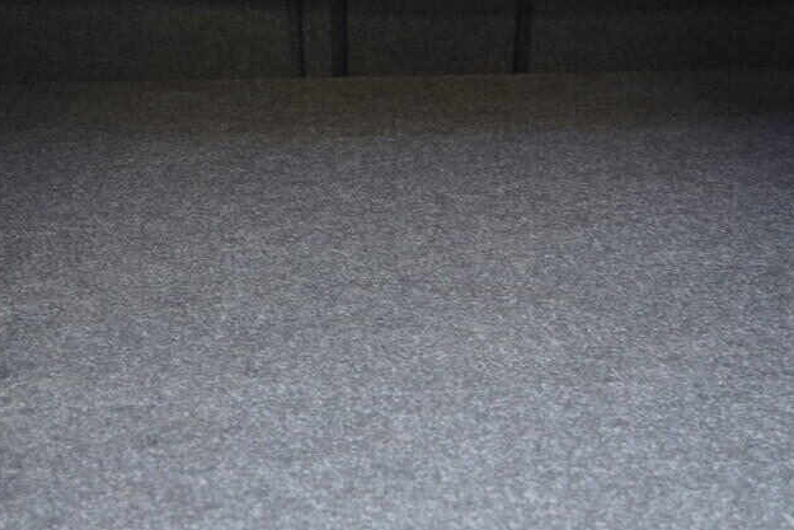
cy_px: 119
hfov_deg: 33.9
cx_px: 433
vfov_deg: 22.7
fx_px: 1301
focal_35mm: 59
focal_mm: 24
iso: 1000
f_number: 2.8
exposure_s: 1/40
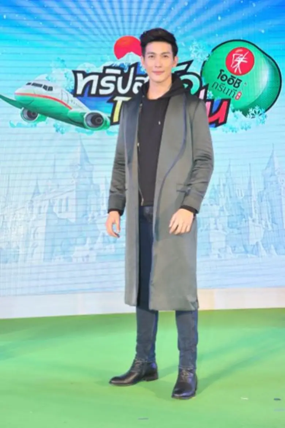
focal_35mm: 50
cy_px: 214
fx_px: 594
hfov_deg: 27.0
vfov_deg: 39.6
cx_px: 142
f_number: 6.3
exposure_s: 1/200
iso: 1600
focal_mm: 50
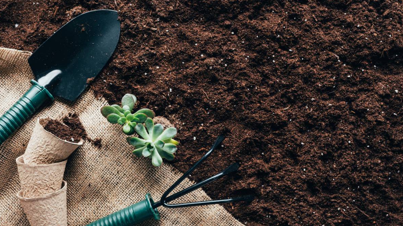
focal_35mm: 53
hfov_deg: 39.2
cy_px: 101
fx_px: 566
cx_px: 200
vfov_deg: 22.6
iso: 250
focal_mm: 50
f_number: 9
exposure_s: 1/160
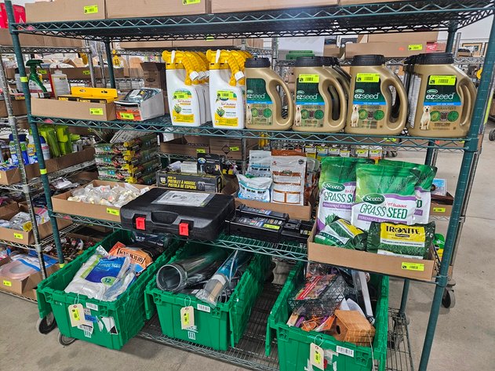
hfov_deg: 73.9
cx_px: 248
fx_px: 329
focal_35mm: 23
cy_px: 186
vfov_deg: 58.9
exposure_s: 1/120
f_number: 1.8
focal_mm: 5.4
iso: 800
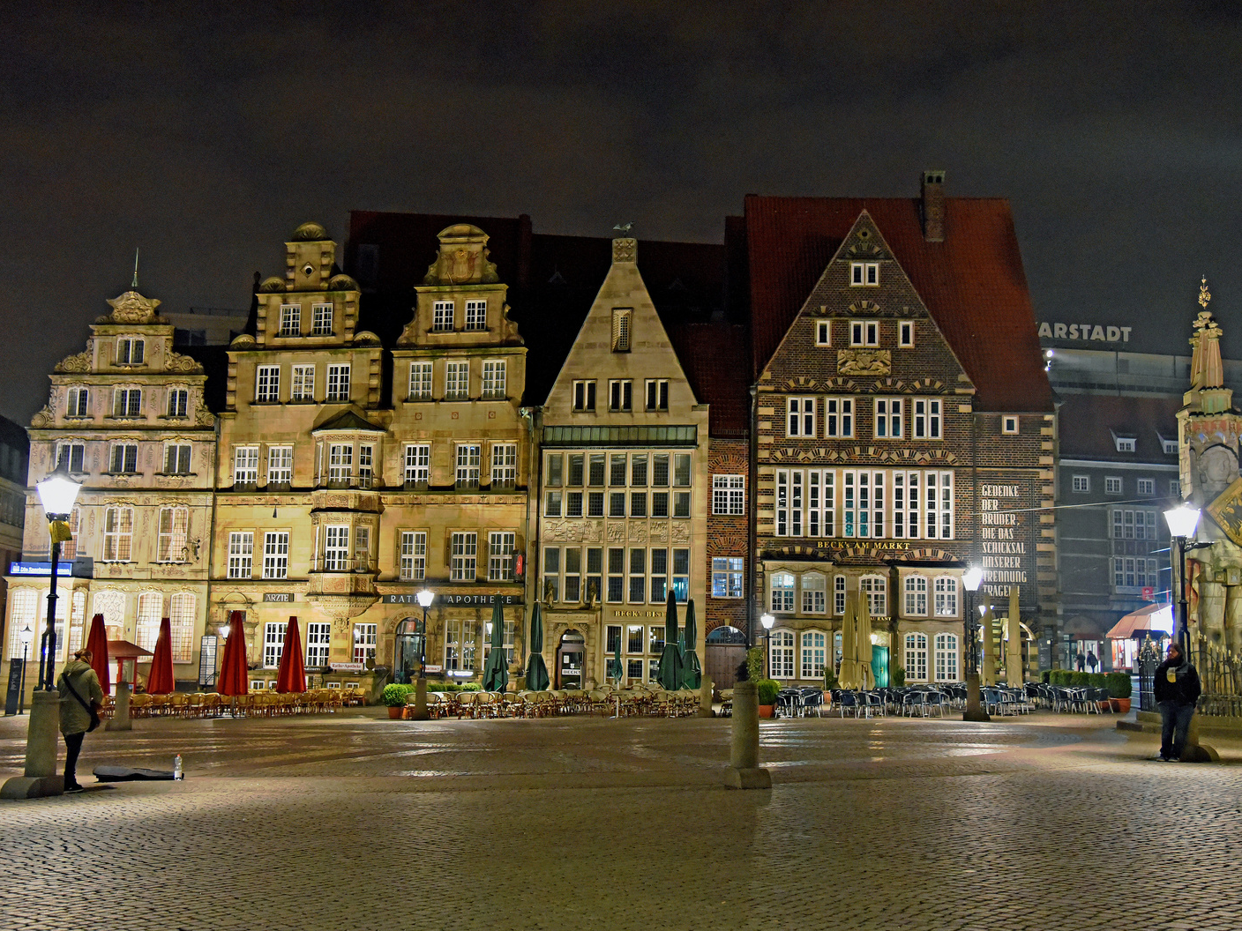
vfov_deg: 34.3
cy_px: 465
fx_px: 1507
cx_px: 640
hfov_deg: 44.8
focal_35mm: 42
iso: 6400
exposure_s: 1/13
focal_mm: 38
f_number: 4
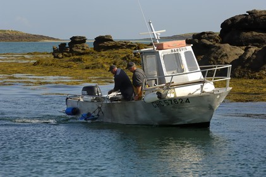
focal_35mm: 147
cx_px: 133
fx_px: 1085
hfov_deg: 14.0
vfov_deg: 9.3
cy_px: 88
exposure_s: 1/400
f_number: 5.3
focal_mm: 98
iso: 100
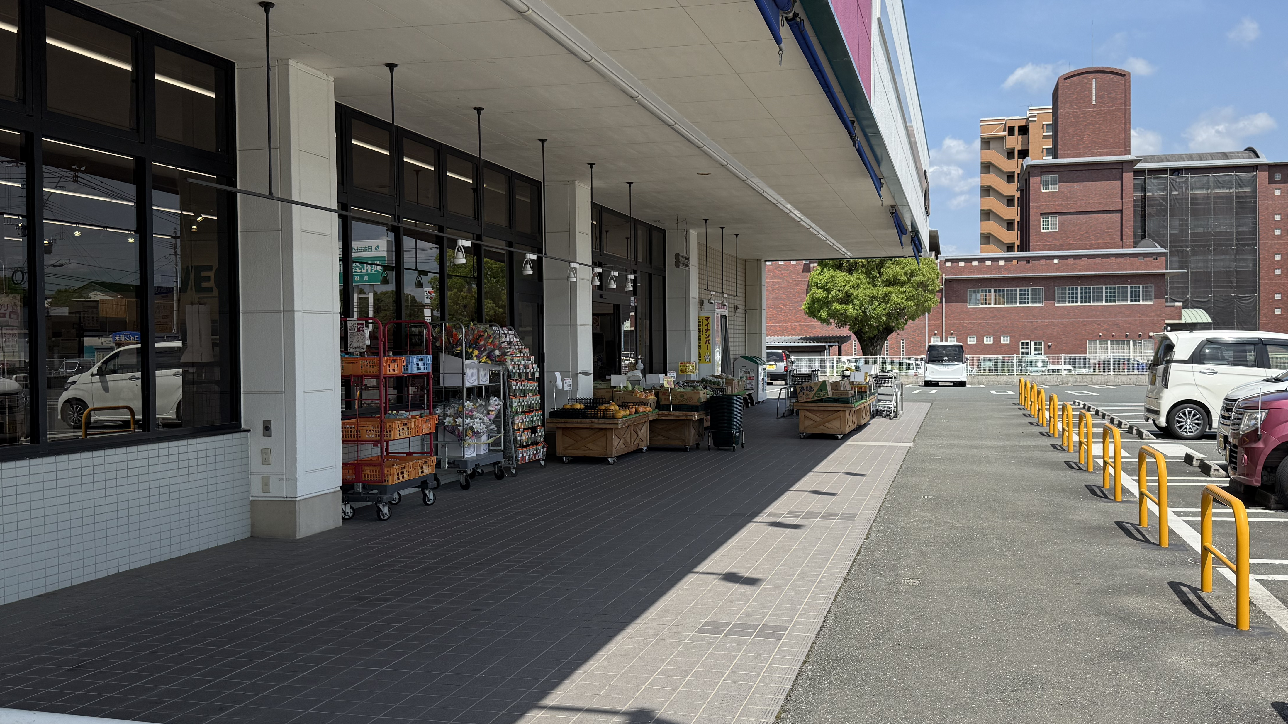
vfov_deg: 34.7
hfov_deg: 58.0
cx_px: 690
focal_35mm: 34
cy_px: 361
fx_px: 1161
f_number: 1.78
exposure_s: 1/3953
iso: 80
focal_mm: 6.76
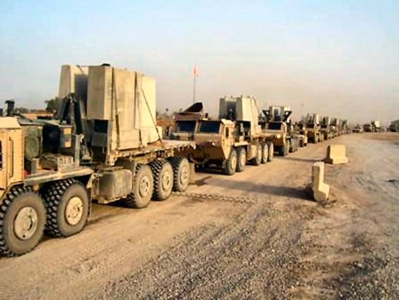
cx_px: 200
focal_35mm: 37
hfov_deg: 50.1
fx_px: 426
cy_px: 150
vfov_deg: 38.7
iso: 80
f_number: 4.8
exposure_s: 1/350
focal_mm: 6
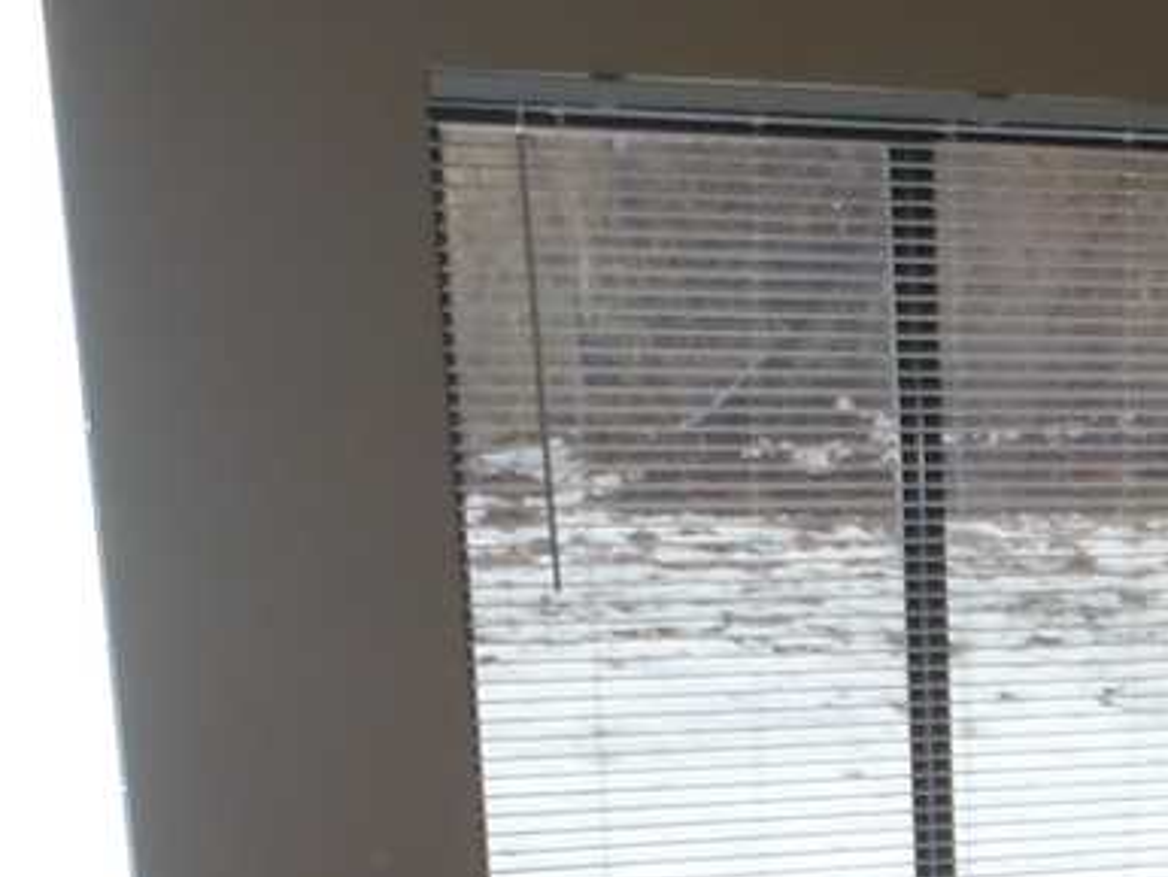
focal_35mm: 97
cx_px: 1494
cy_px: 1320
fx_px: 3274
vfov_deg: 14.2
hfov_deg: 18.8
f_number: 3.9
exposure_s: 1/30
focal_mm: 5
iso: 125
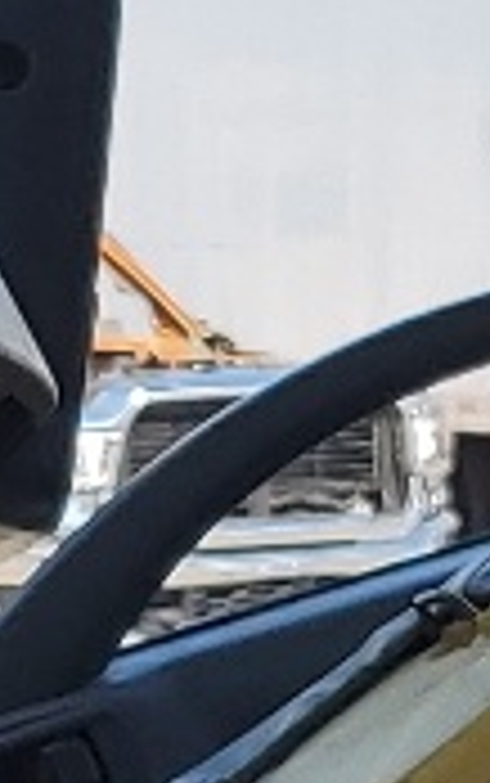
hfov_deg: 5.2
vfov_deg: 8.2
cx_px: 135
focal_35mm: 254
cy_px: 603
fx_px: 5418
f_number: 1.5
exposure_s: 1/1250
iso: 50
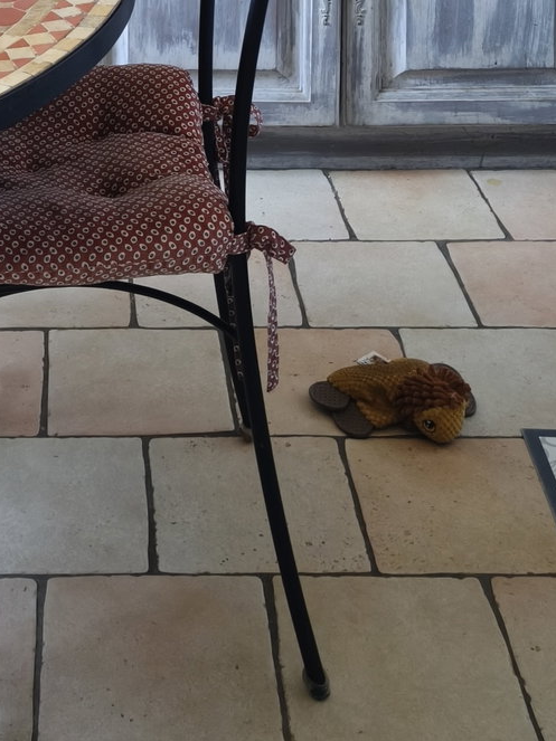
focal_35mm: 74
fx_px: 1585
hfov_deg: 19.6
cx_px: 76
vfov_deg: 22.7
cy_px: -292
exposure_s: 1/50
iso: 500
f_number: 1.7
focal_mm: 5.35
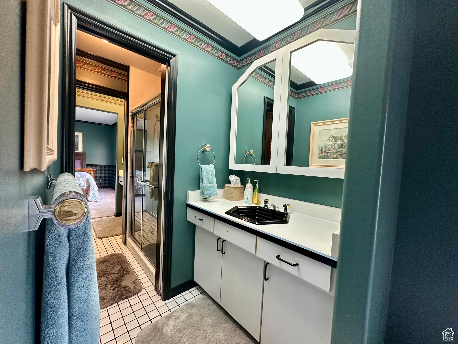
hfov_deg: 102.1
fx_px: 185
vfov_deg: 85.7
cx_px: 229
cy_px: 172
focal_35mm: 14
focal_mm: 2.22
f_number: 2.2
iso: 250
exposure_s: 1/120
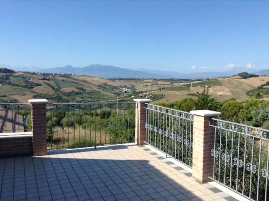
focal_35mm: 33
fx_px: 256
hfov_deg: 55.4
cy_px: 100
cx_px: 134
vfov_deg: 42.8
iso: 32
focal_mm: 3.3
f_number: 2.4
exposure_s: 1/1016
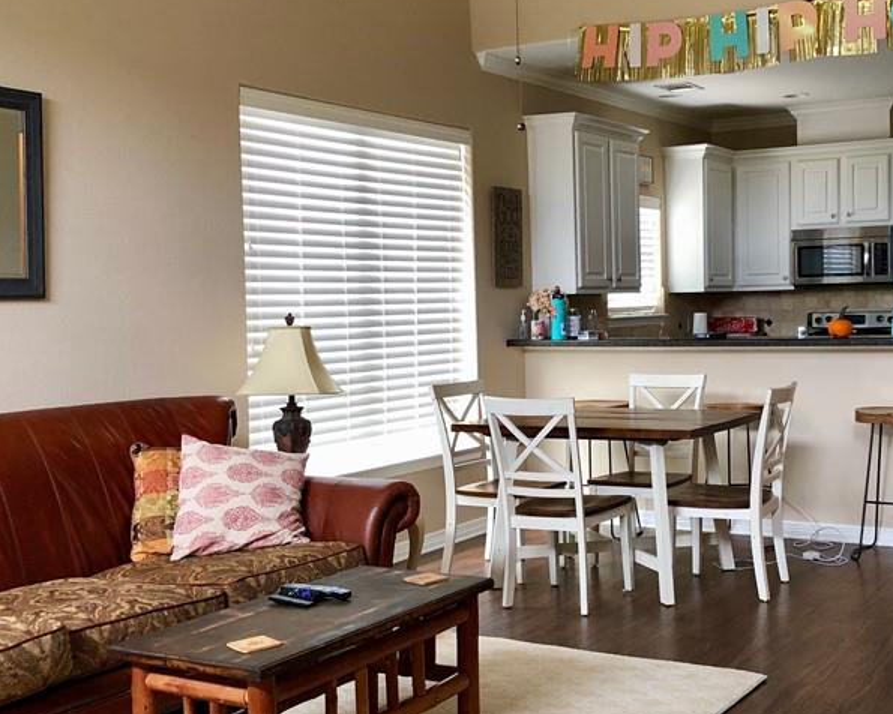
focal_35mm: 47
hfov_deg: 38.9
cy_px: 363
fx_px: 1242
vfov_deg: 32.1
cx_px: 623
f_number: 1.8
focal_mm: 4
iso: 32
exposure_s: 1/30
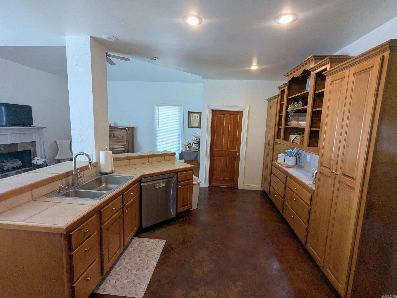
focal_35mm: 16
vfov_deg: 78.1
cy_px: 149
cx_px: 198
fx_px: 183
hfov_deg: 94.5
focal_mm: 2.35
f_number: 2.2
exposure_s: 1/120
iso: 274
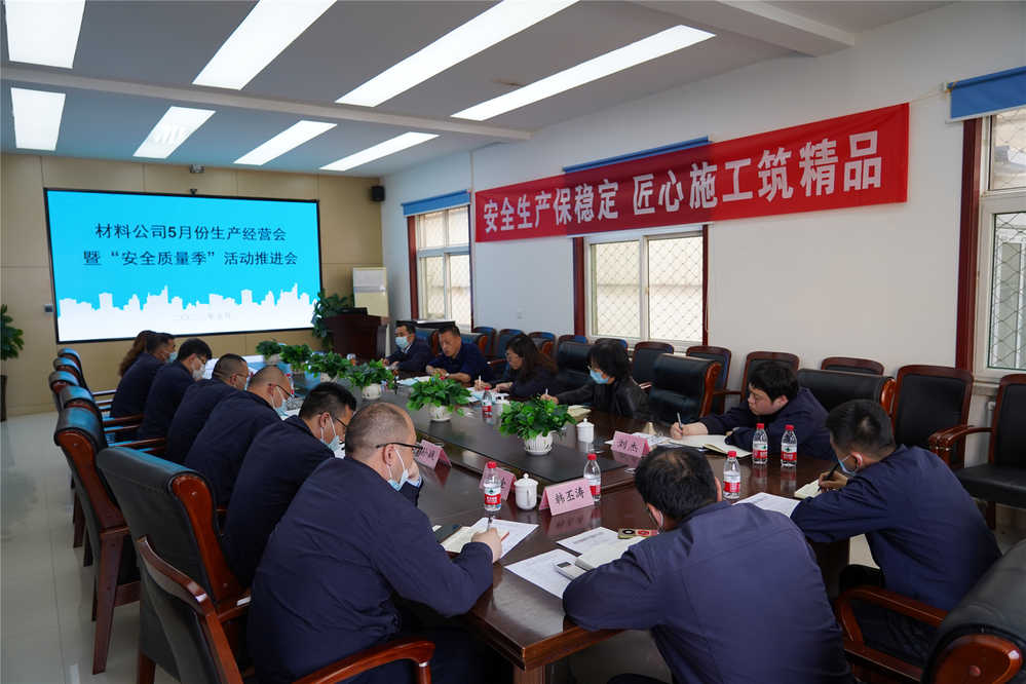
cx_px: 513
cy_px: 342
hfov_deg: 73.7
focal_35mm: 24
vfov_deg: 53.1
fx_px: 684
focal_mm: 24
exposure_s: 1/60
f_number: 4
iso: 320
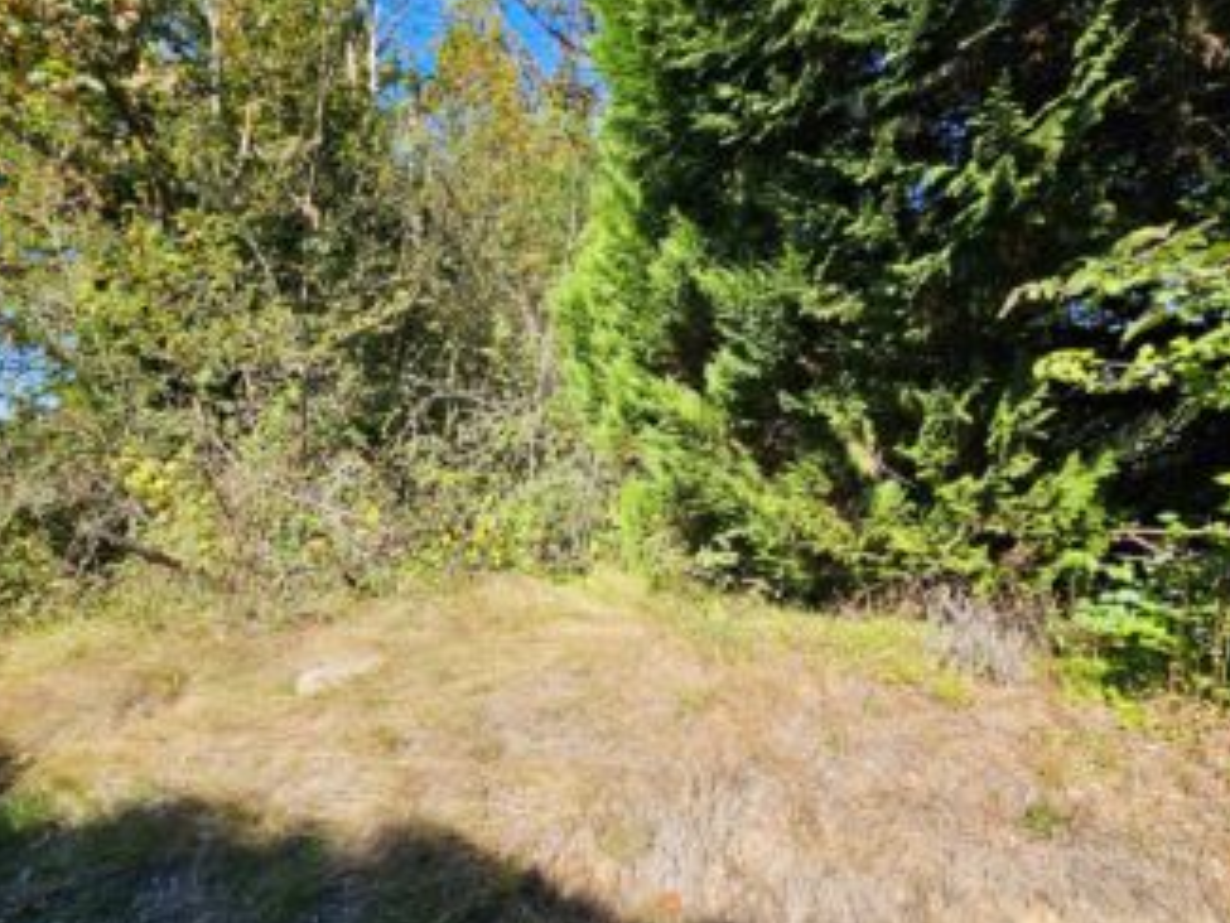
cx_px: 530
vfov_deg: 77.5
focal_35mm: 16
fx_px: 569
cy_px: 537
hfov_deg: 93.9
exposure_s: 1/895
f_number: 2.2
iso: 50
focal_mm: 2.2
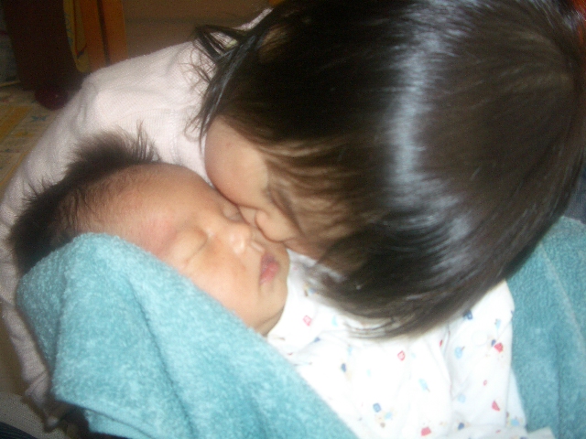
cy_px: 220
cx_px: 293
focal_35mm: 35
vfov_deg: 40.7
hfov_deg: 52.6
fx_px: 593
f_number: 2.6
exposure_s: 1/60
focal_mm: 5.8
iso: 100
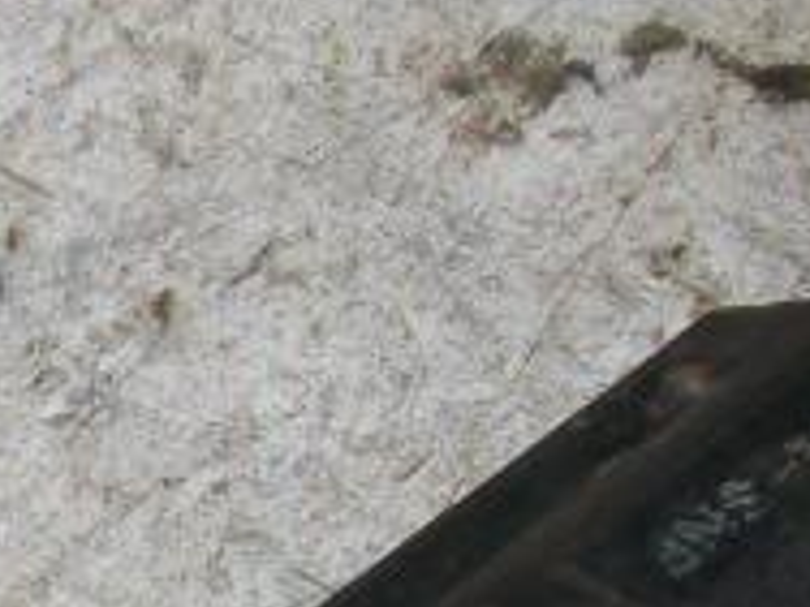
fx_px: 4586
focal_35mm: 196
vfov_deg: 7.5
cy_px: 891
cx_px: -732
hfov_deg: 9.5
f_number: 2.7
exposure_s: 1/60
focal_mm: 6
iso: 64
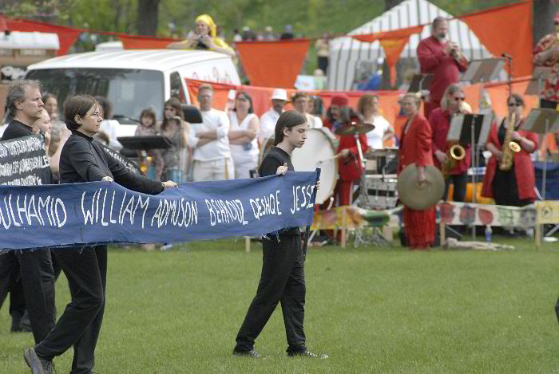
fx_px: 4665
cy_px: 187
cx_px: 280
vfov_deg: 4.6
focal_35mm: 300
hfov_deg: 6.9
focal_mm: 200
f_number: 5.6
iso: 400
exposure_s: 1/500
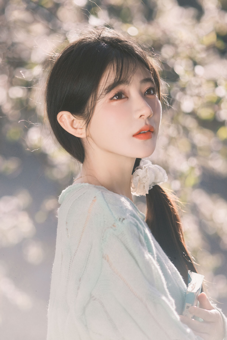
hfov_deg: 6.8
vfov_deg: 10.1
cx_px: 114
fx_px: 1920
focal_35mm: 203
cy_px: 170
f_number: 2
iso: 1000
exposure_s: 1/9000
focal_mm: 135
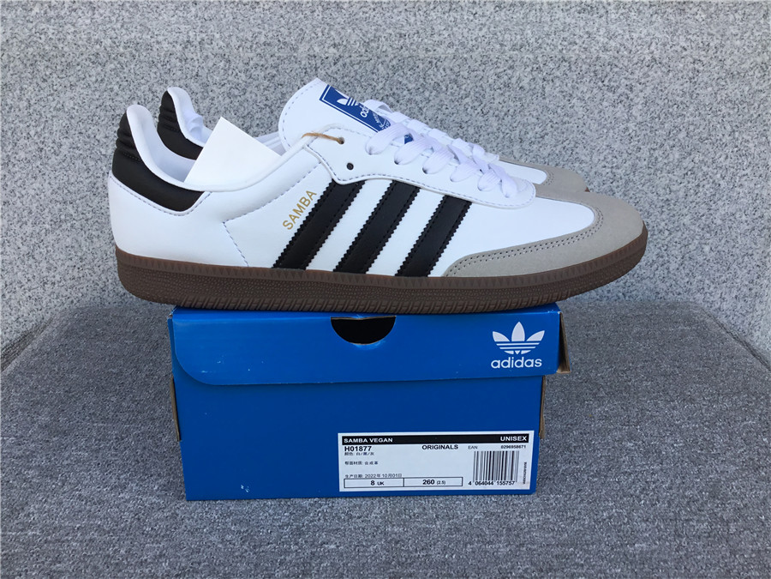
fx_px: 690
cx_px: 386
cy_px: 290
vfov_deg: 45.4
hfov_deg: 58.4
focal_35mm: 31
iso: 25
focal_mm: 3.3
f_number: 2.4
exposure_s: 1/296
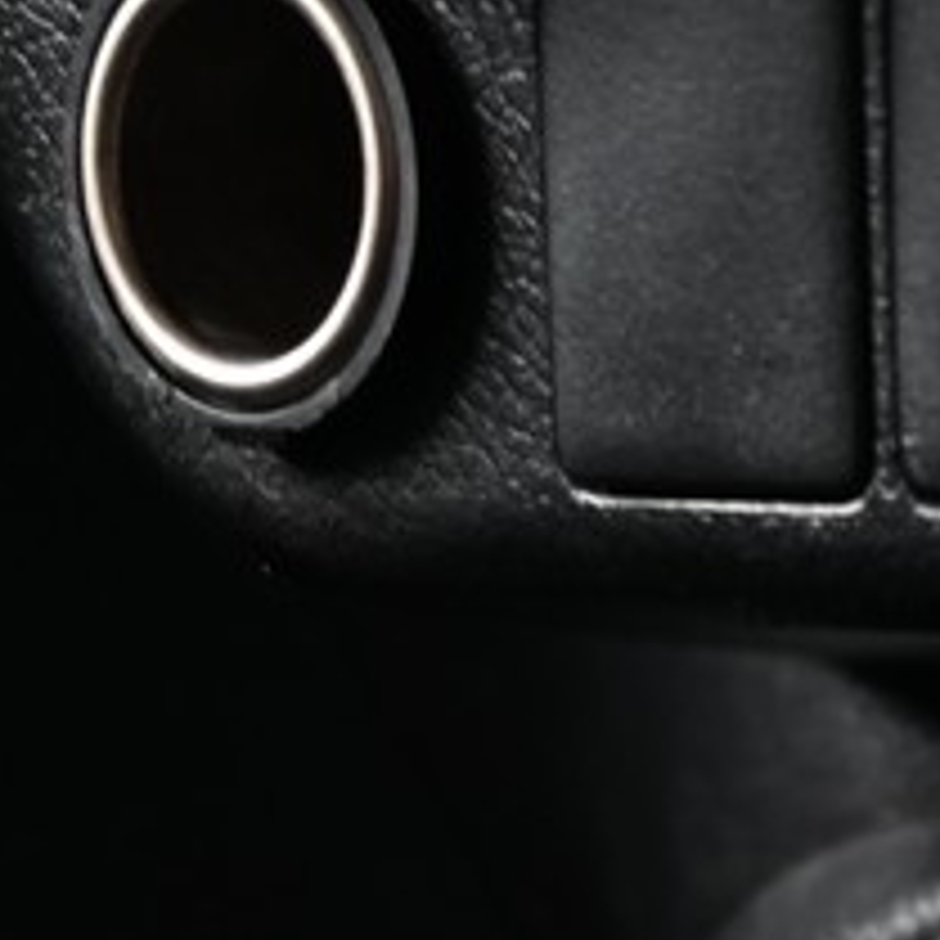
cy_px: 1646
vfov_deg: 9.3
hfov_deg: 8.8
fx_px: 5499
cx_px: 2343
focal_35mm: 179
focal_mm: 40
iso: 280
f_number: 5.6
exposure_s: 1/45
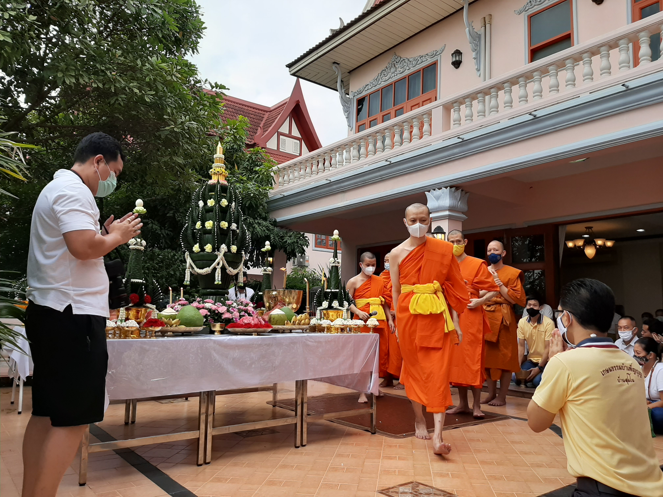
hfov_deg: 67.3
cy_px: 248
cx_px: 332
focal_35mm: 26
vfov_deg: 53.1
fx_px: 498
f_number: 1.7
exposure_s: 1/661
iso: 40
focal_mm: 3.93
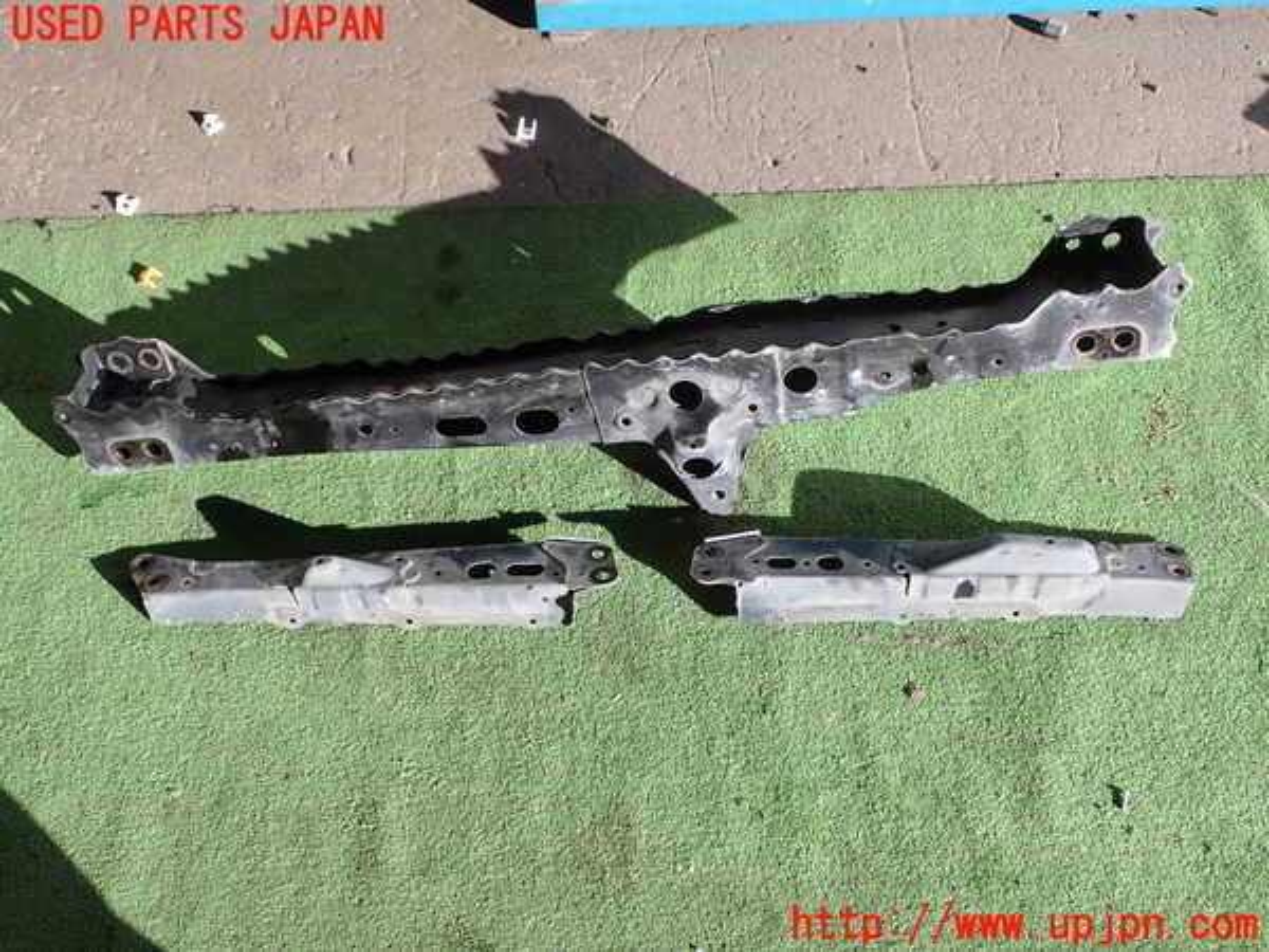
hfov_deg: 51.4
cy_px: 476
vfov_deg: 39.7
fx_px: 1320
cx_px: 634
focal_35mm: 36
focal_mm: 6.37
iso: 100
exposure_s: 1/320
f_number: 3.5
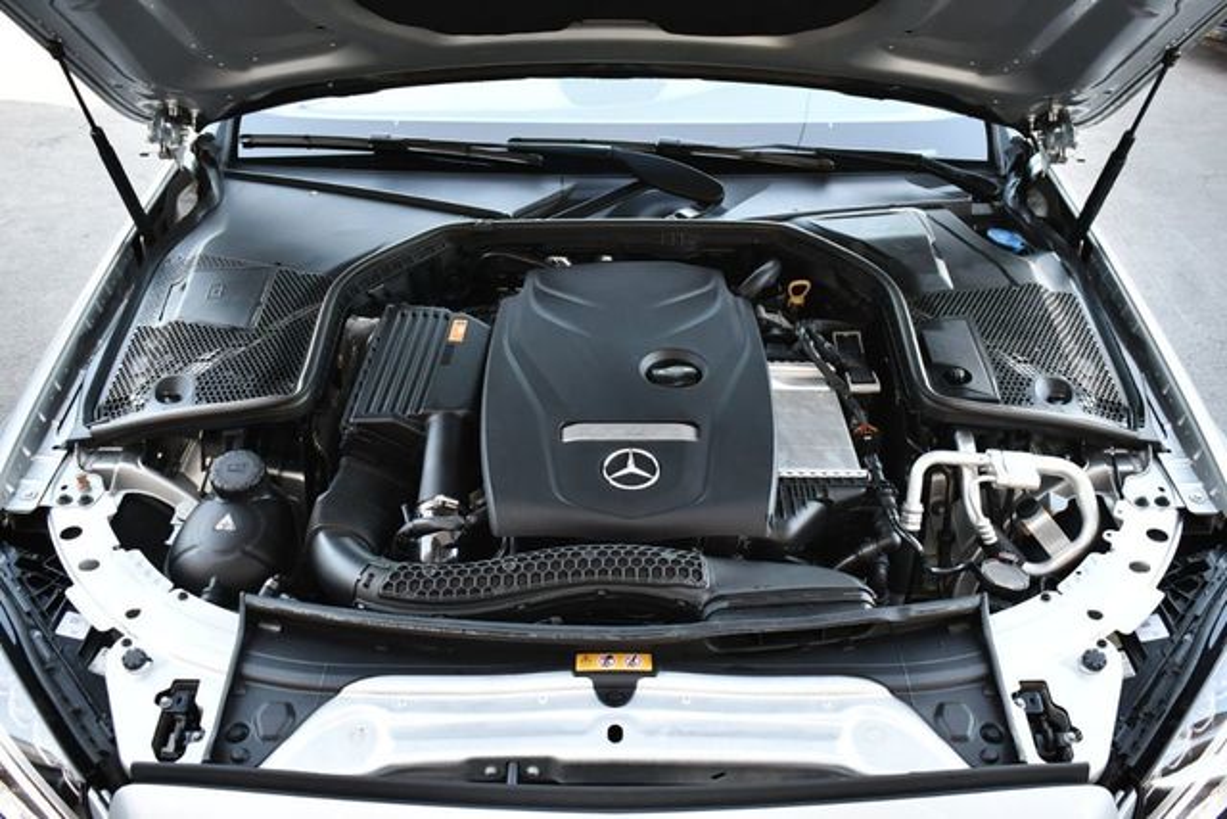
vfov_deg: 36.9
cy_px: 410
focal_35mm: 36
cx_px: 614
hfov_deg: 53.1
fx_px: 1227
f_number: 3.5
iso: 720
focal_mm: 18
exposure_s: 1/250
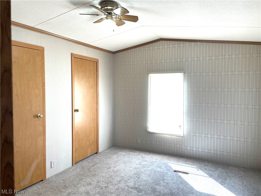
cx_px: 130
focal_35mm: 26
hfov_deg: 67.3
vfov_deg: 53.1
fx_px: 196
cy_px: 98
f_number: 1.6
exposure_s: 1/120
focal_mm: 4.2
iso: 50
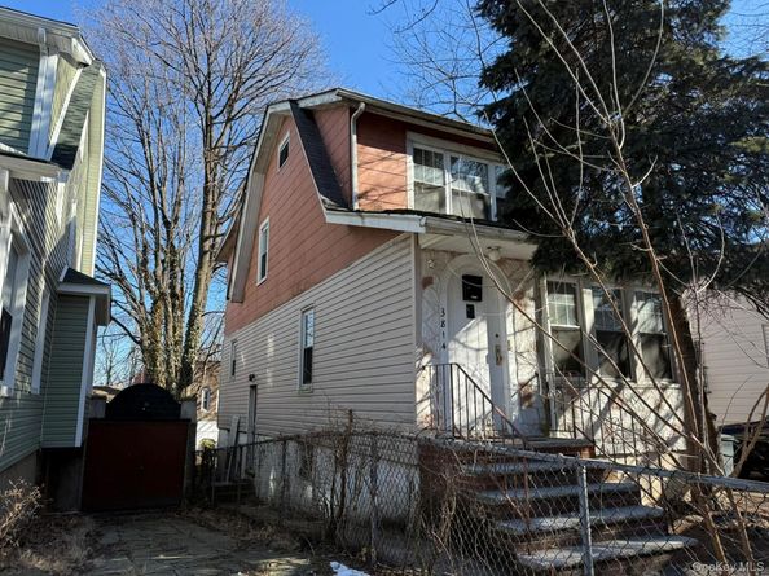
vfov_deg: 56.8
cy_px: 288
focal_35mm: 24
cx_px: 384
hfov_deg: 71.6
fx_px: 533
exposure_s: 1/1361
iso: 80
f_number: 1.78
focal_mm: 6.76
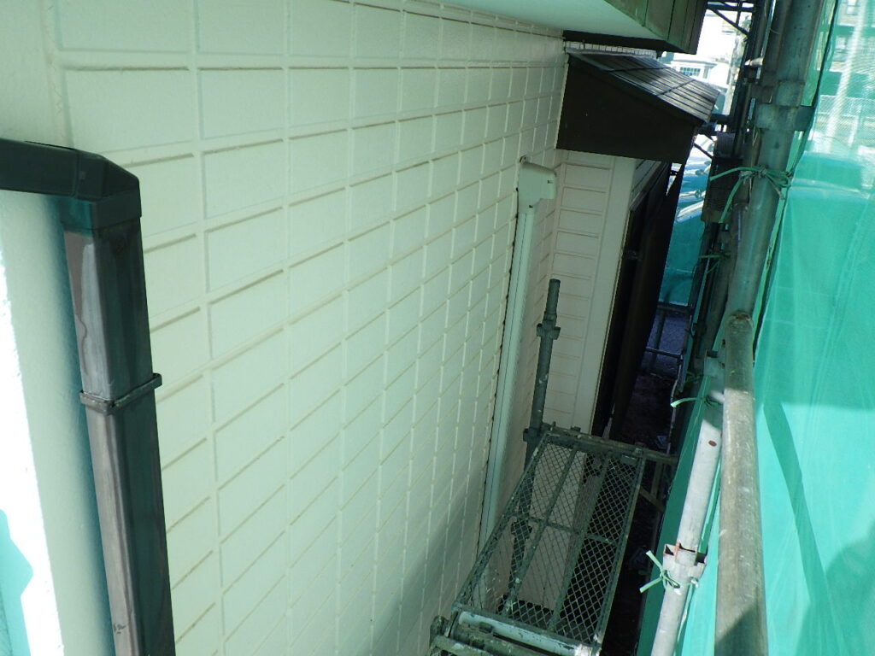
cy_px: 328
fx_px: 708
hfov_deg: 63.4
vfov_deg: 49.7
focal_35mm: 28
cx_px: 438
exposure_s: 1/200
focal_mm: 5
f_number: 4.2
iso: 125
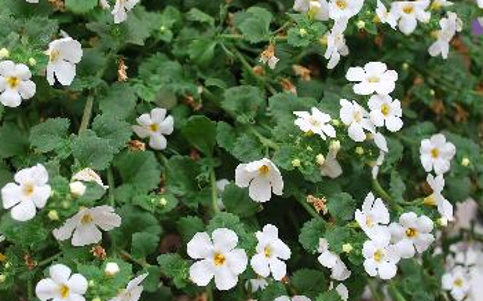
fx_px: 665
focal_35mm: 51
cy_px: 153
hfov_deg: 39.9
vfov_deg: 25.5
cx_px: 237
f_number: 5.6
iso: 200
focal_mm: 29
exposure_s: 1/125
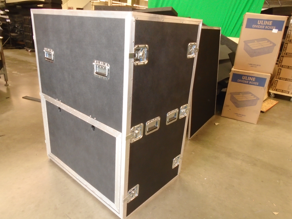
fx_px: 219
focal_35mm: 26
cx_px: 146
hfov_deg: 67.3
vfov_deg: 53.1
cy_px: 110
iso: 400
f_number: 3.2
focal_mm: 4.6
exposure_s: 1/30
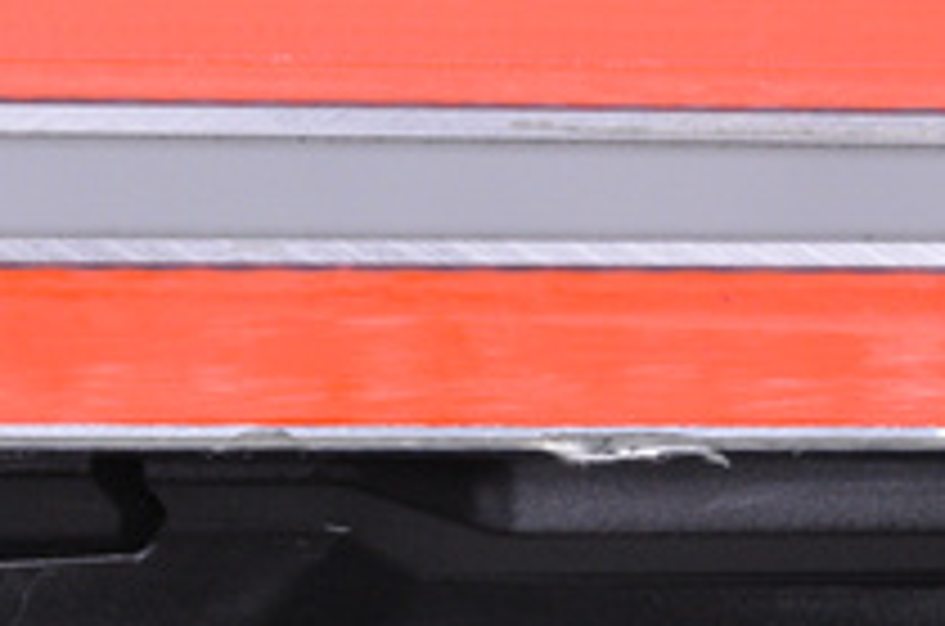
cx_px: 680
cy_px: 182
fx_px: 8854
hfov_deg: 6.1
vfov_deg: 4.0
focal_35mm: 338
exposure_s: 1/125
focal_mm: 105
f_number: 8
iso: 3200
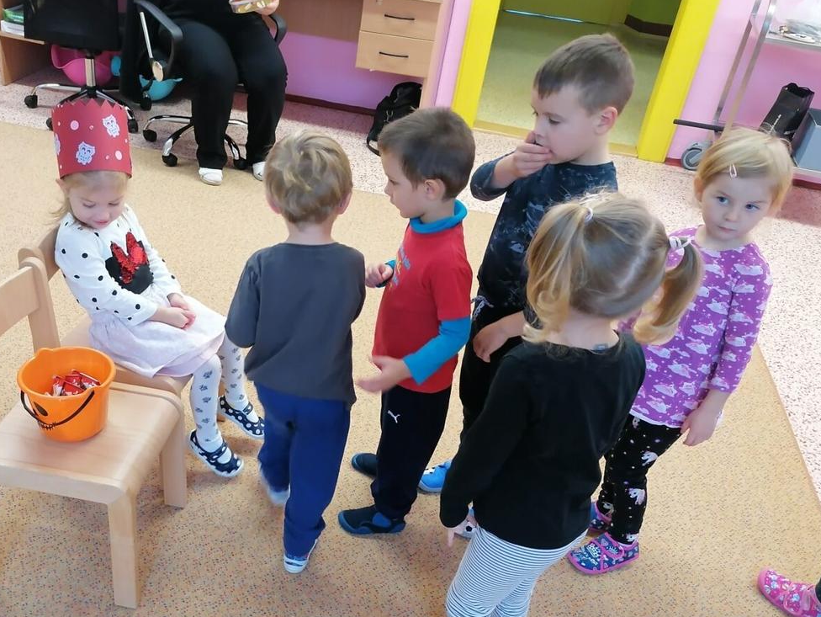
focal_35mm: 37
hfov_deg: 49.7
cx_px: 313
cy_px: 360
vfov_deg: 38.6
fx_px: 878
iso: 320
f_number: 1.8
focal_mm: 4.75
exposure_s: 1/50
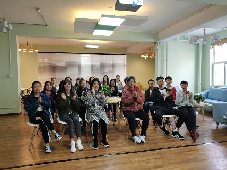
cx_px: 114
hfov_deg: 60.0
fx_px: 197
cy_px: 85
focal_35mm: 30
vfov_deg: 46.8
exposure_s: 1/50
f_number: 1.8
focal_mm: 3.95
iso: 176
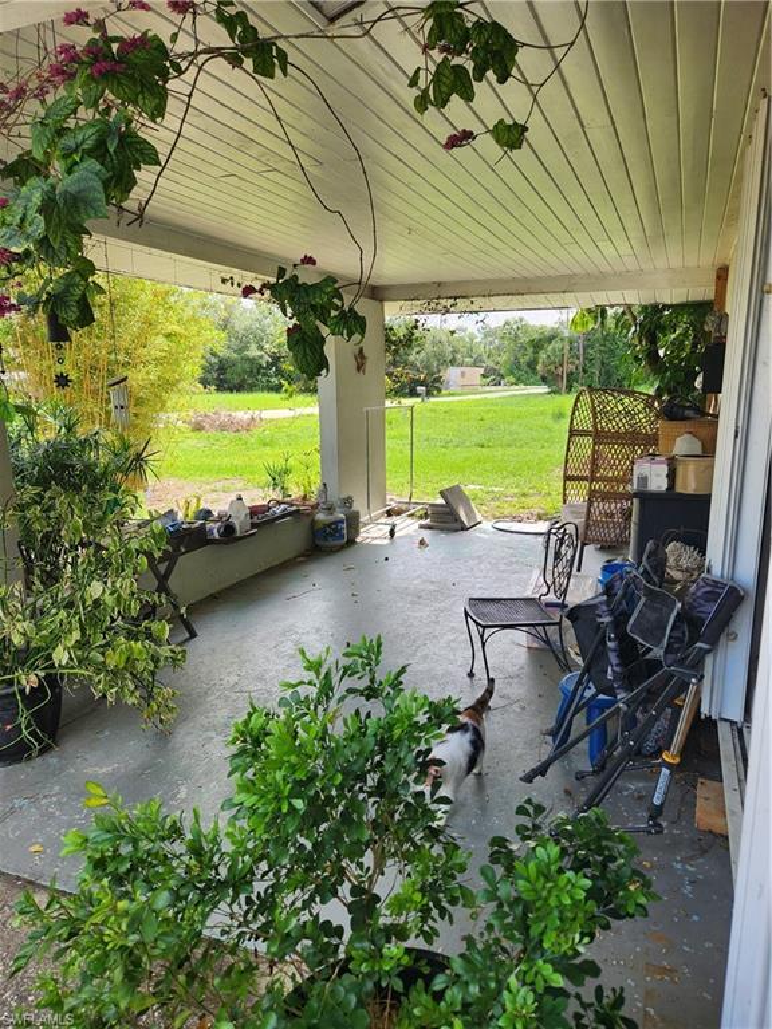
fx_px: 684
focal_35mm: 23
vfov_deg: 73.9
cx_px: 386
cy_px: 514
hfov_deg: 58.9
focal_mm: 5.4
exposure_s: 1/302
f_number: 1.8
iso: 20
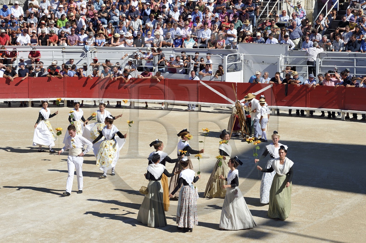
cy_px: 122
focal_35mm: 120
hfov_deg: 17.1
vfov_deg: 11.4
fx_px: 1219
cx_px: 183
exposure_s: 1/400
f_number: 11
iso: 200
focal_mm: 120
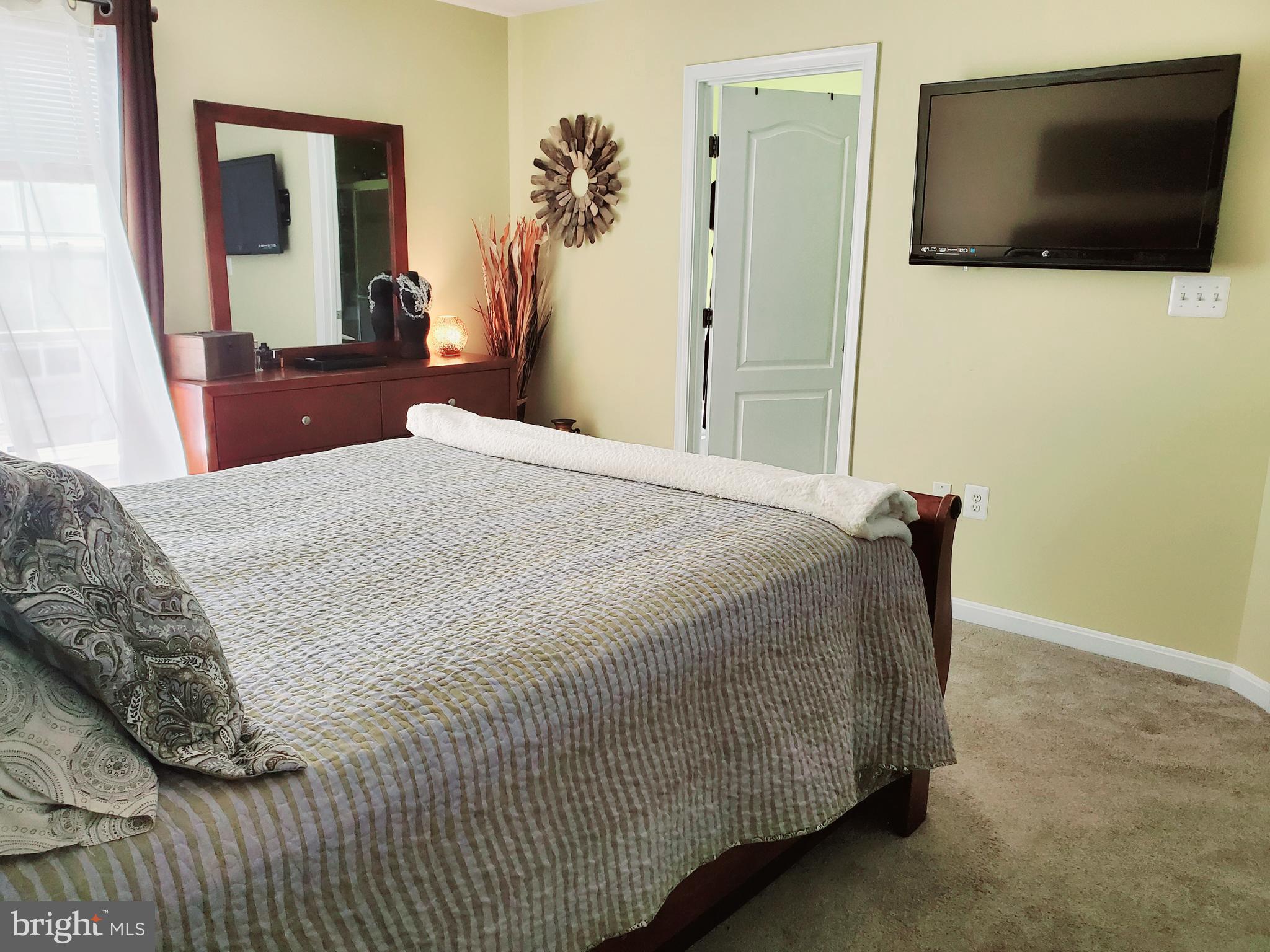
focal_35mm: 26
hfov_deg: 67.3
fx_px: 954
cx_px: 635
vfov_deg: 53.1
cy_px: 476
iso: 250
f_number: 2.4
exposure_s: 1/120
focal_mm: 4.3
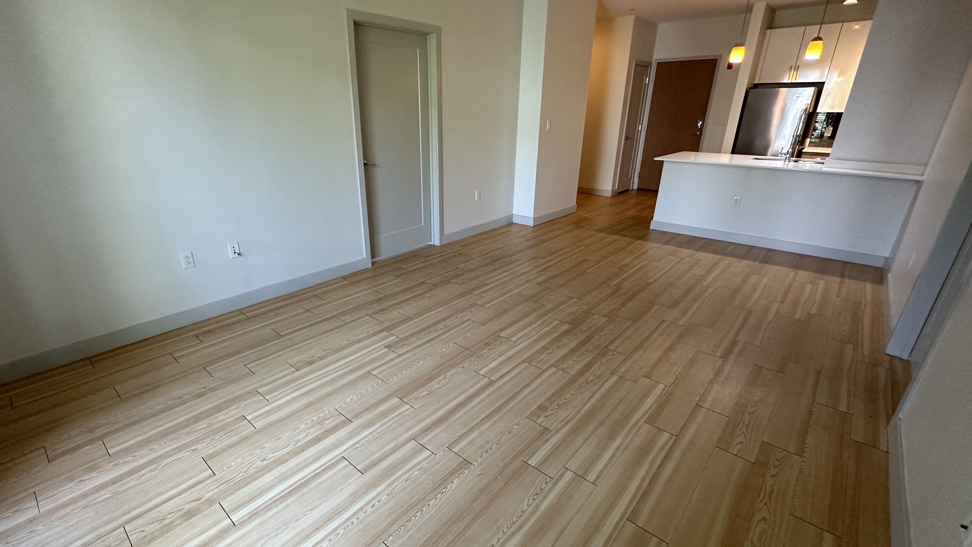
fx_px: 438
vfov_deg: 63.9
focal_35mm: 17
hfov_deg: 95.8
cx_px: 453
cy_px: 286
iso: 320
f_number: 2.2
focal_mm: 2.22
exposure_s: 1/90
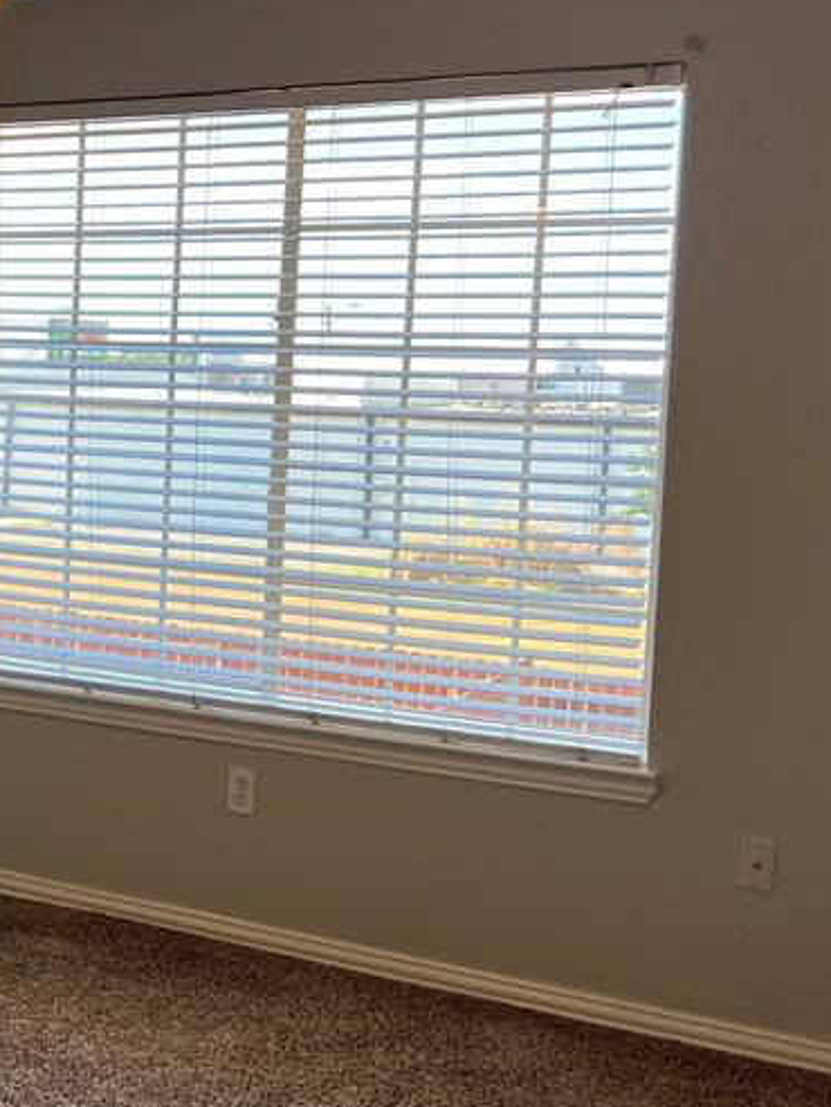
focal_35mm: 54
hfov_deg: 25.6
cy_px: 530
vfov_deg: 35.5
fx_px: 1728
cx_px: -20
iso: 40
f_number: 1.5
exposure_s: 1/265
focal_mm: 5.7
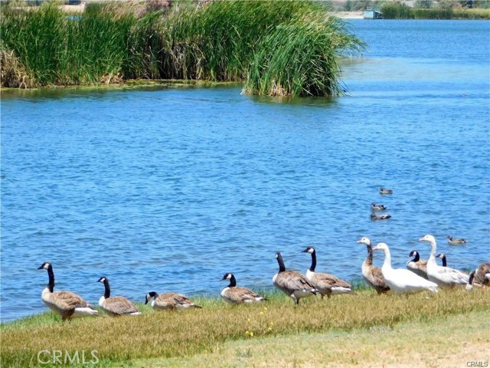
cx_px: 245
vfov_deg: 7.4
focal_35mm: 202
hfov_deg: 9.8
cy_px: 184
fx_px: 2859
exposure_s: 1/640
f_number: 5.4
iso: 125
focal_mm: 35.9
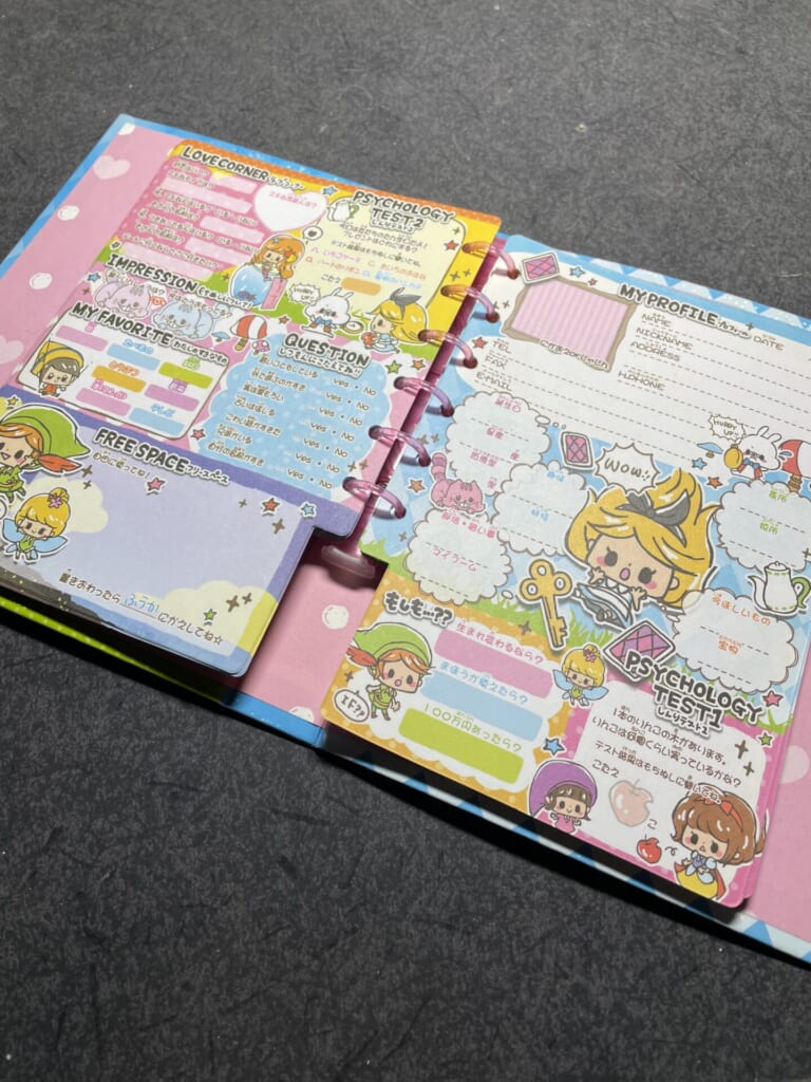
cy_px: 541
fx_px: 812
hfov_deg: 53.1
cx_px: 406
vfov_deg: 67.3
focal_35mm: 26
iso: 40
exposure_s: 1/120
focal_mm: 4.2
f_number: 1.6
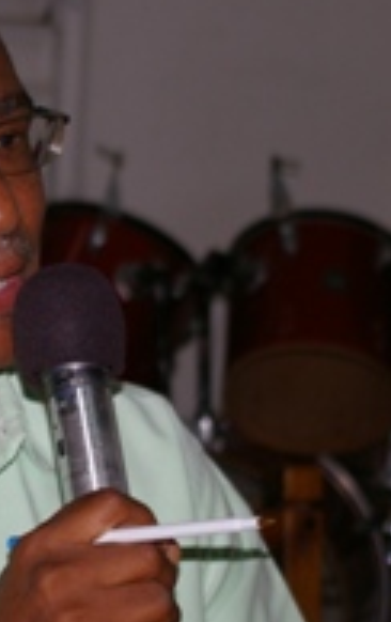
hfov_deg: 7.4
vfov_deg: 11.9
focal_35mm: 176
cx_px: -96
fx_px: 2987
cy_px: 279
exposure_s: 1/60
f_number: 5.6
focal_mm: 50
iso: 200
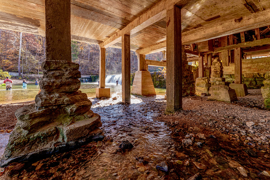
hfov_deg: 104.3
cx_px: 135
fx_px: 105
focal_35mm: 14
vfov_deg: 81.2
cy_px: 90
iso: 50
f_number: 11
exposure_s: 1/13
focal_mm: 14
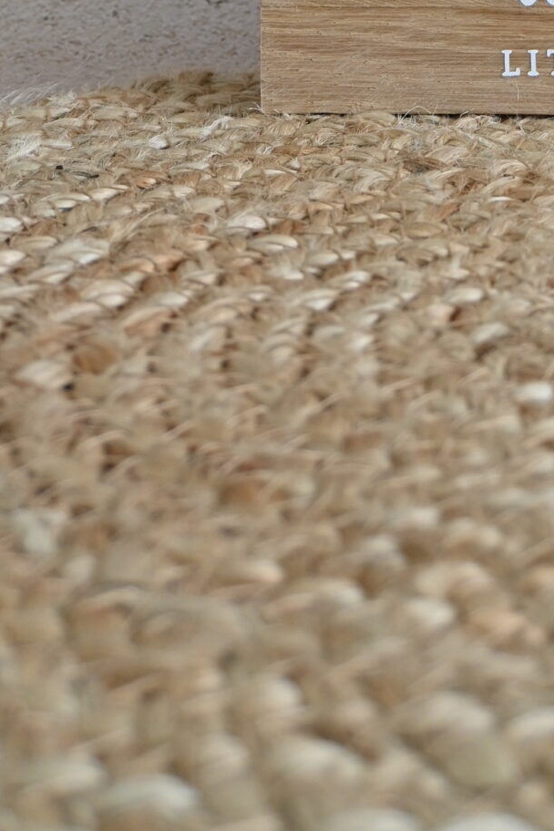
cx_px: 660
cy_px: -316
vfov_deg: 18.2
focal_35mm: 103
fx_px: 2380
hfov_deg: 12.9
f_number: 5
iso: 160
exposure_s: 1/40
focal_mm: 24.5
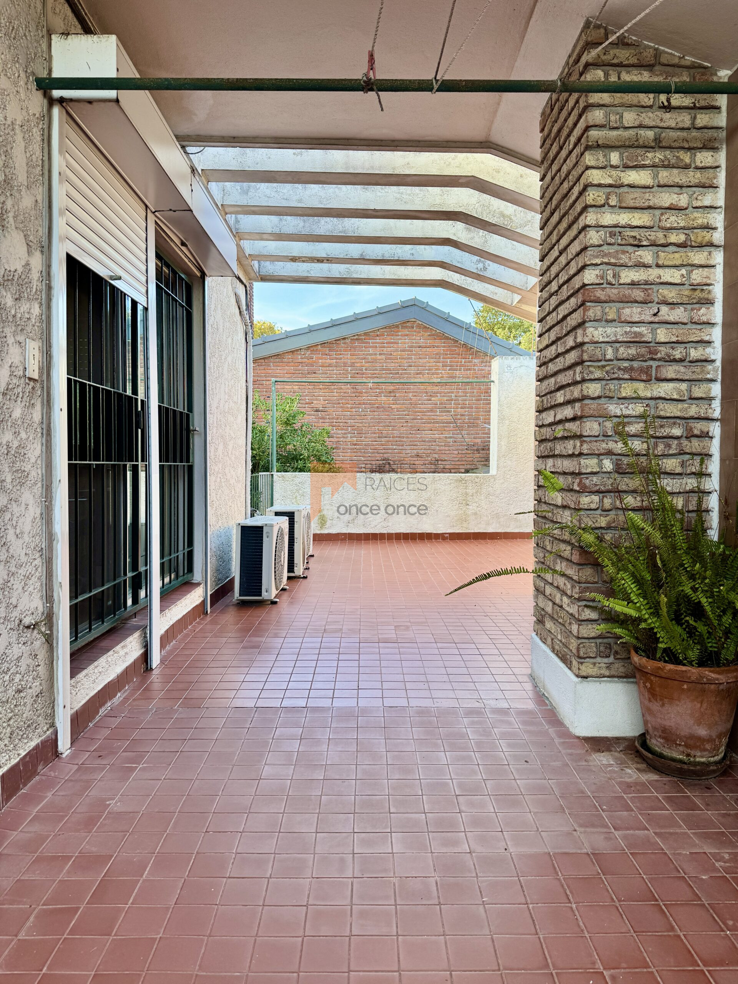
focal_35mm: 24
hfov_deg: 56.8
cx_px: 369
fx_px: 682
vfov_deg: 71.6
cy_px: 492
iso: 64
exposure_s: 1/159
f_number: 1.78
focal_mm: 6.76
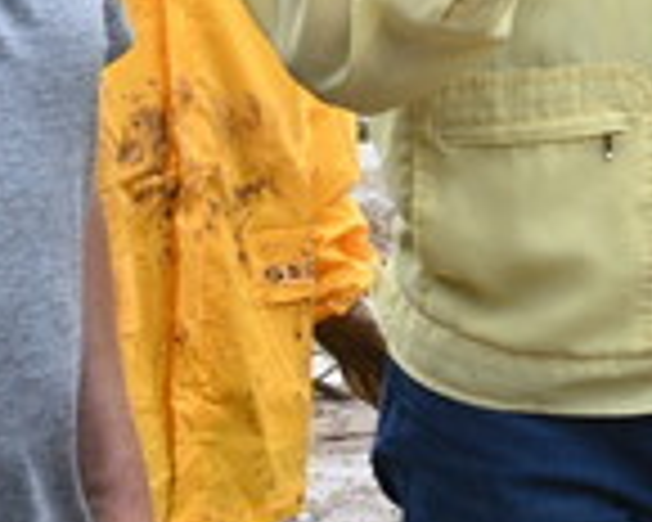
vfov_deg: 8.1
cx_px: 567
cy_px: -270
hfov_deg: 10.3
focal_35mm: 187
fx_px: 3608
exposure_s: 1/250
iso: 3200
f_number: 14
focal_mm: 48
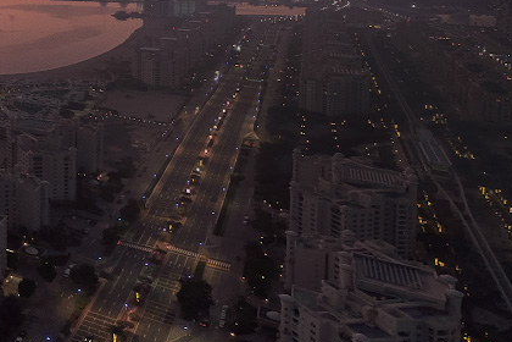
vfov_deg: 28.7
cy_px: 417
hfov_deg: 32.5
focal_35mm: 40
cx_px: -190
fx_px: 569
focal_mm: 8
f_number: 5.6
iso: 640
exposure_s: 1/15
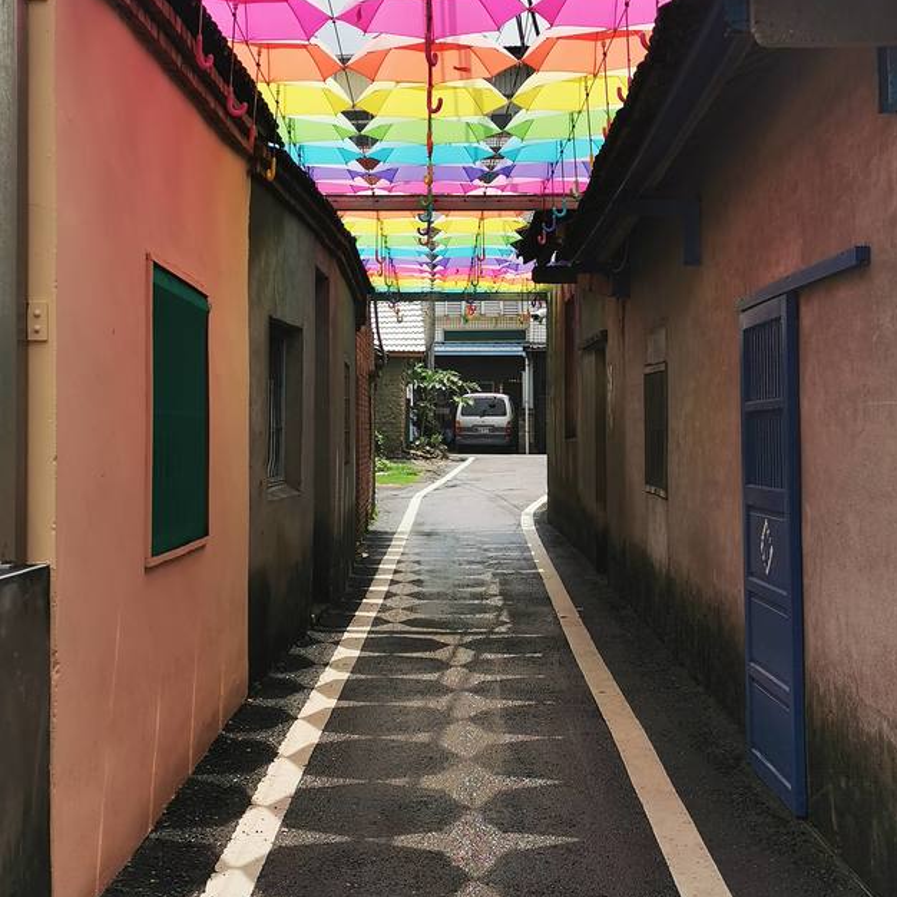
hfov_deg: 31.6
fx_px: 1583
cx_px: 445
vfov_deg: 31.6
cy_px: 364
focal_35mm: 54
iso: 50
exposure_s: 1/3745
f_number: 1.8
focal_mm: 5.58
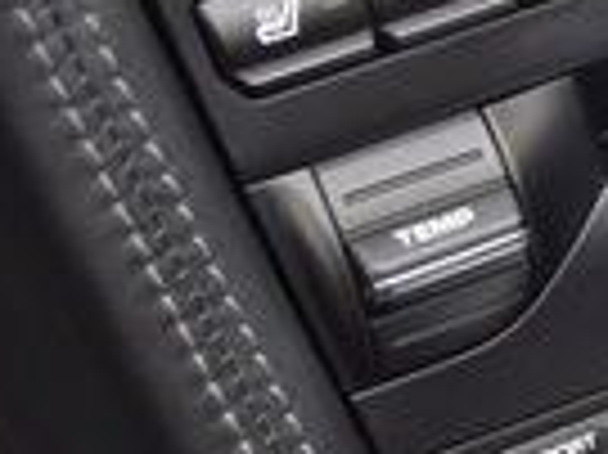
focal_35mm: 197
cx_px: 1347
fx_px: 3457
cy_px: 706
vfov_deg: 7.4
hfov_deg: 9.2
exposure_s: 1/100
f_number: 5
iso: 400
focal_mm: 24
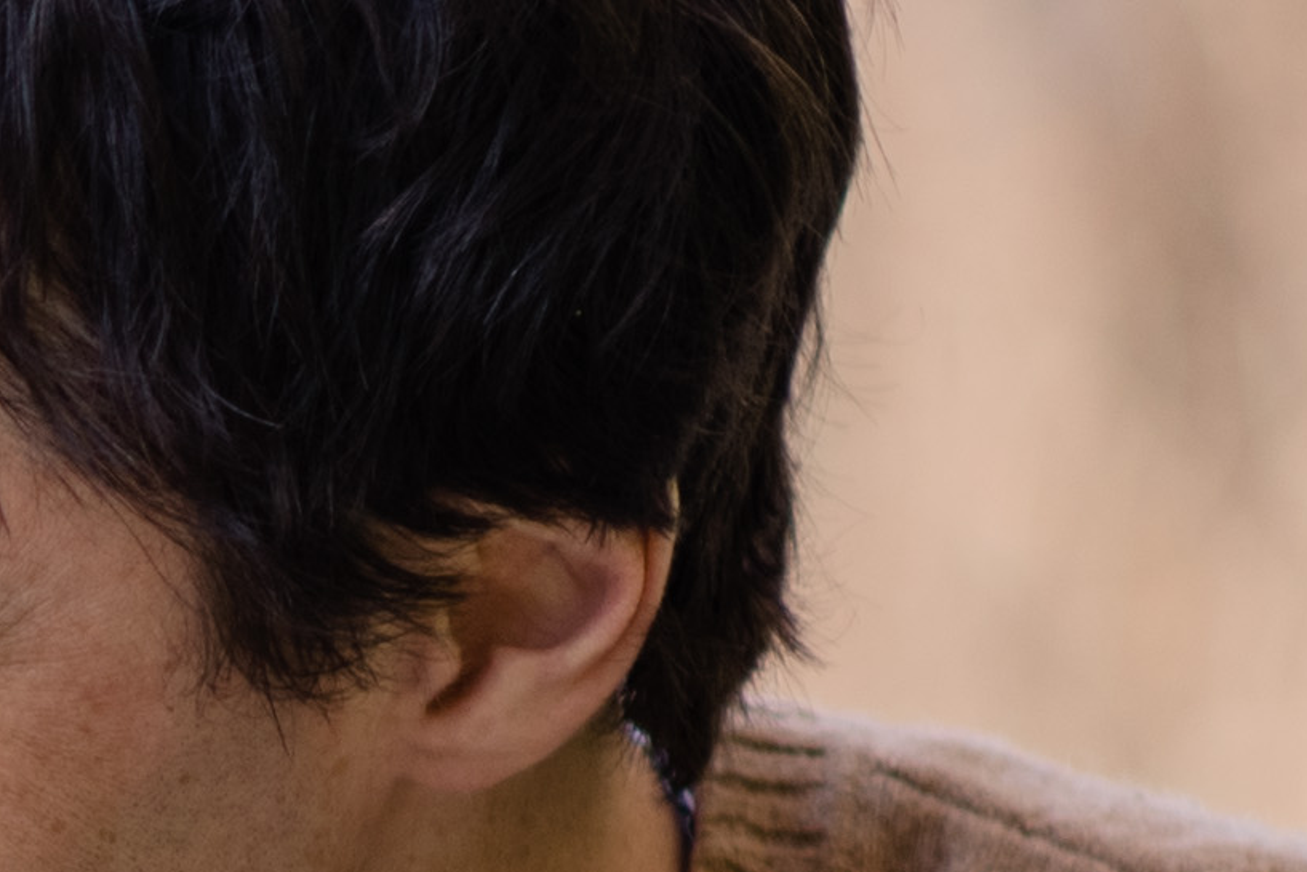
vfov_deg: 2.2
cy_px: 1907
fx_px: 22730
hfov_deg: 3.2
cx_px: -2064
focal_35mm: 626
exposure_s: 1/1000
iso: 200
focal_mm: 85
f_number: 2.2
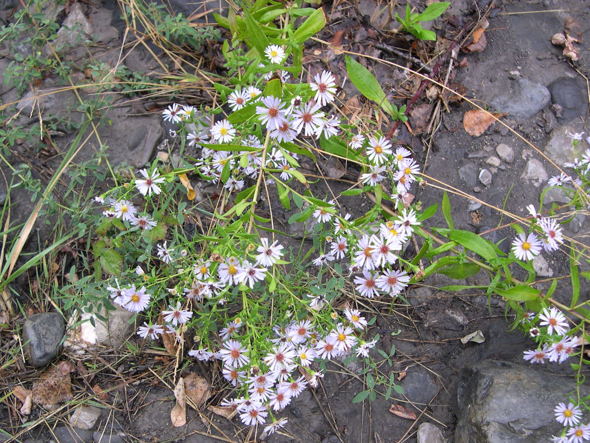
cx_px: 295
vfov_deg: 37.7
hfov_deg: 49.0
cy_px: 222
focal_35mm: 38
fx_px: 648
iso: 100
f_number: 2.8
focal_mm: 8
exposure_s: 1/59
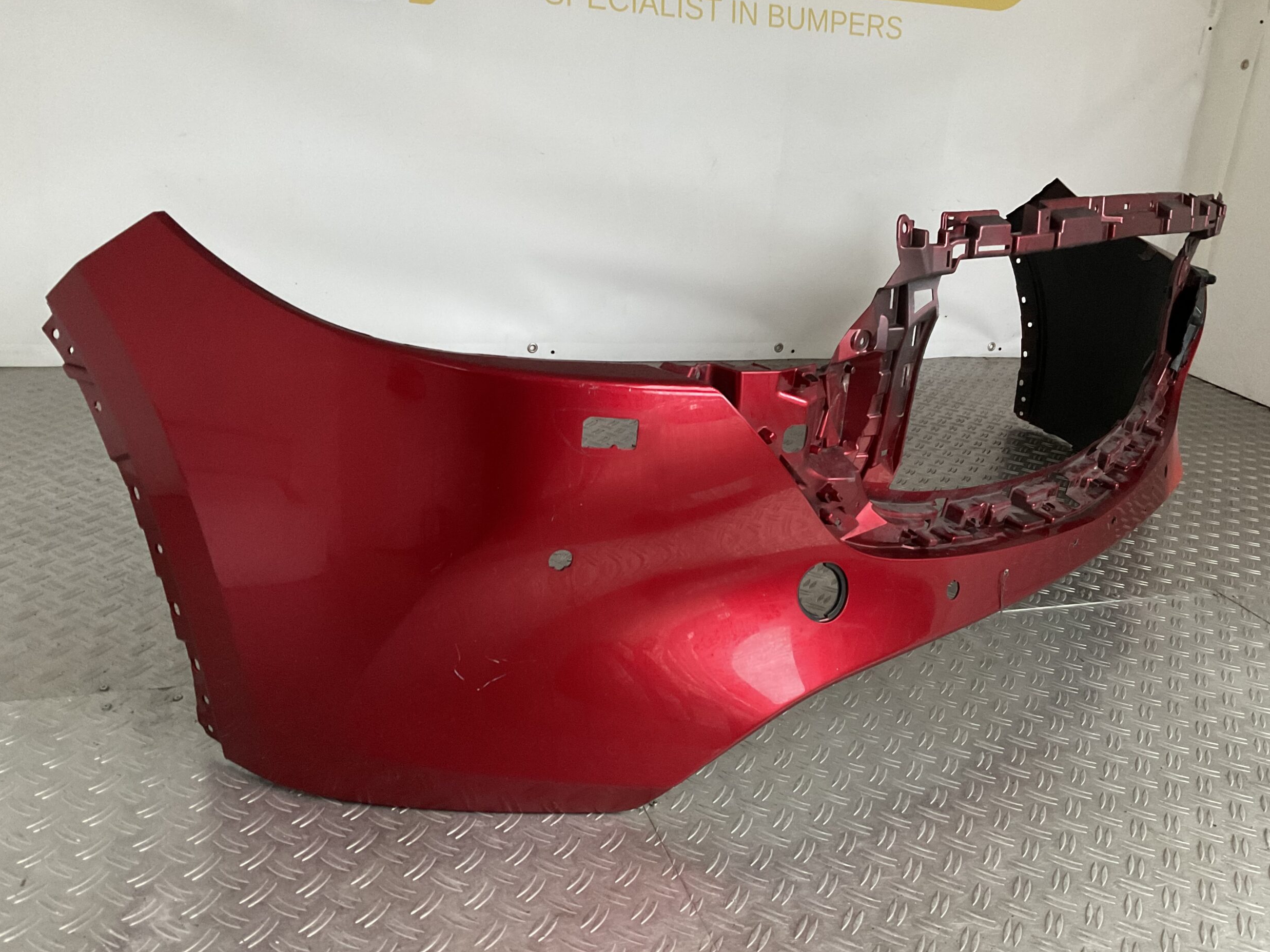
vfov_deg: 46.8
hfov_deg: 60.0
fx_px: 1101
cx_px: 654
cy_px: 474
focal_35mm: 30
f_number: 1.8
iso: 320
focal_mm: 3
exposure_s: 1/33
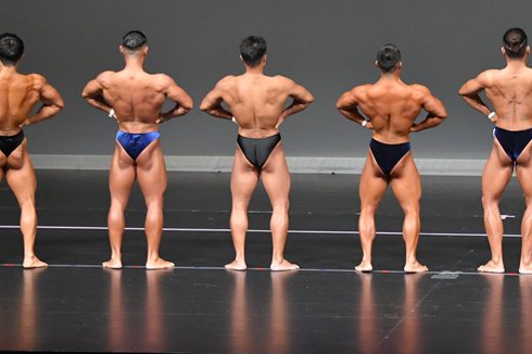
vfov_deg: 5.0
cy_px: 116
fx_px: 4061
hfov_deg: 7.5
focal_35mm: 275
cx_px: 420
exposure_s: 1/400
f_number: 5.6
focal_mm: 116
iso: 5000
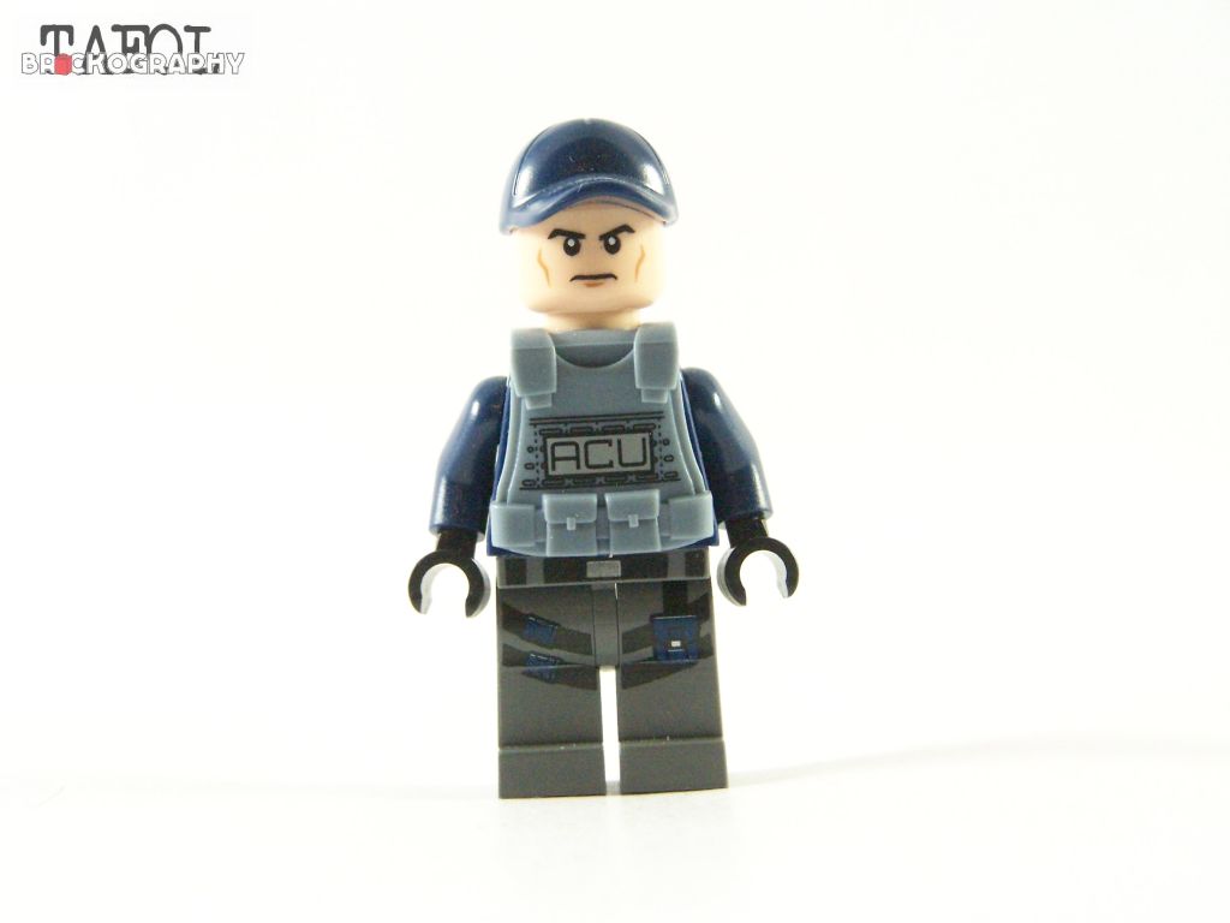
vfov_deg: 12.7
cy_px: 462
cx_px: 615
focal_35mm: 117
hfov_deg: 16.8
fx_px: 4157
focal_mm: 19.4
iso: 400
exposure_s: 1/60
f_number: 3.6
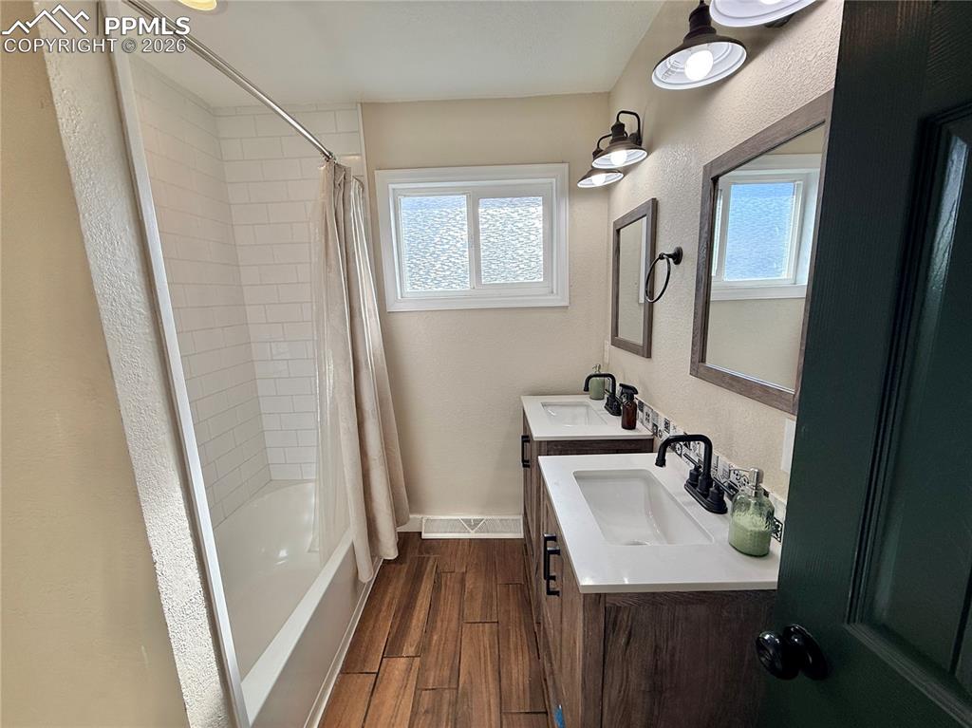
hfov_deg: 102.1
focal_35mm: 14
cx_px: 486
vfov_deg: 85.6
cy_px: 364
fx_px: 393
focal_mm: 2.22
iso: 64
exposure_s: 1/349
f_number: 2.2
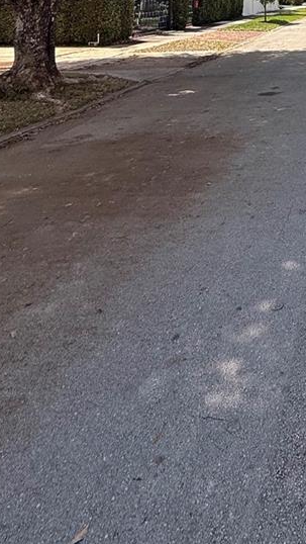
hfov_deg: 29.8
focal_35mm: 34
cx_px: 365
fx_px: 490
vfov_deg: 45.0
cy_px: -44
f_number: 2.2
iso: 50
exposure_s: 1/2165
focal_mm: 2.22
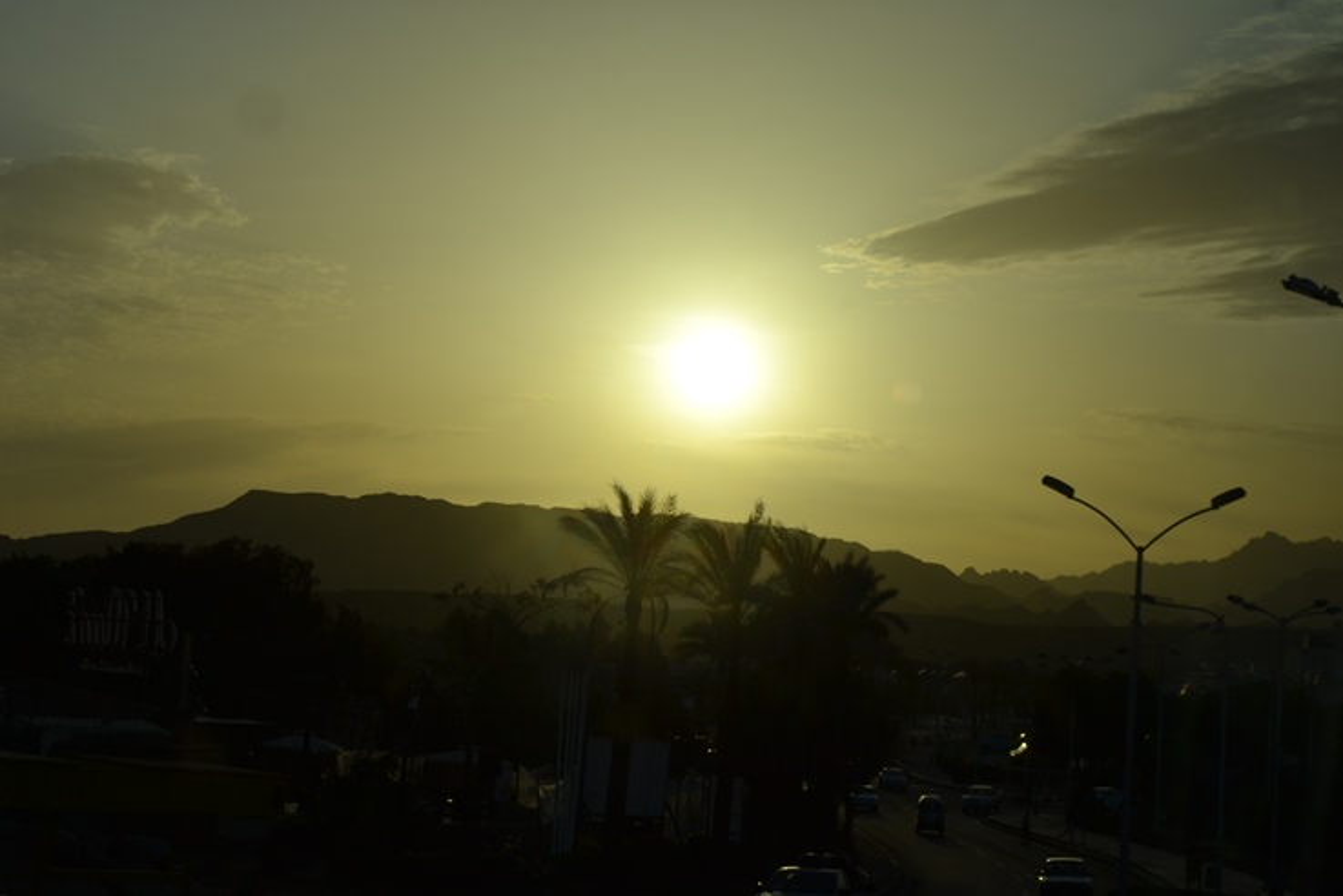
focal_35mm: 68
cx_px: 672
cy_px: 448
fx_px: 2519
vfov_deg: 20.2
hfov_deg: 29.9
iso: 100
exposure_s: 1/640
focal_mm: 45
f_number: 13
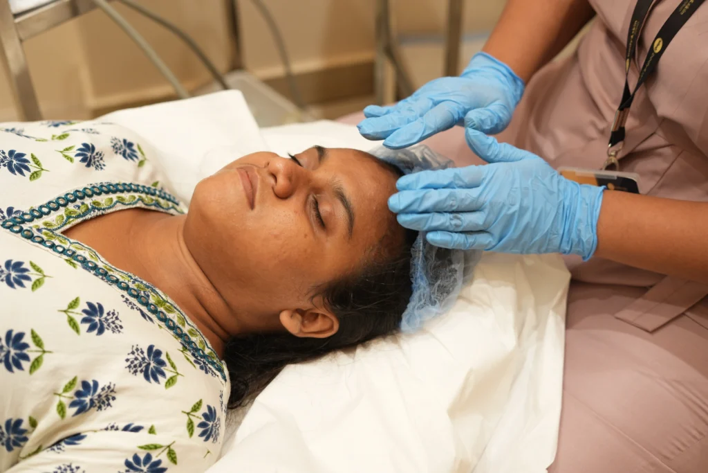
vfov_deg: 27.0
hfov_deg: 39.6
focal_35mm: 50
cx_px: 354
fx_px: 983
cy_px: 236
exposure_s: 1/100
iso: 640
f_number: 3.2
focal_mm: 50
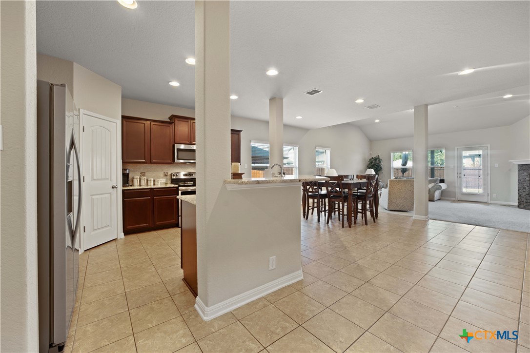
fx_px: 206
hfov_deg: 104.3
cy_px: 176
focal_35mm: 14
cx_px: 265
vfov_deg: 81.2
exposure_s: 2
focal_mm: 14
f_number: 8
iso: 100
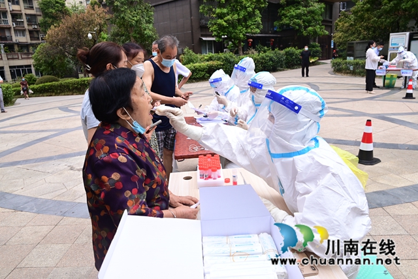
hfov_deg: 67.4
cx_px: 209
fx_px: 314
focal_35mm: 27
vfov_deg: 48.0
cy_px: 140
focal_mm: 27
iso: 800
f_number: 8
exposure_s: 1/320
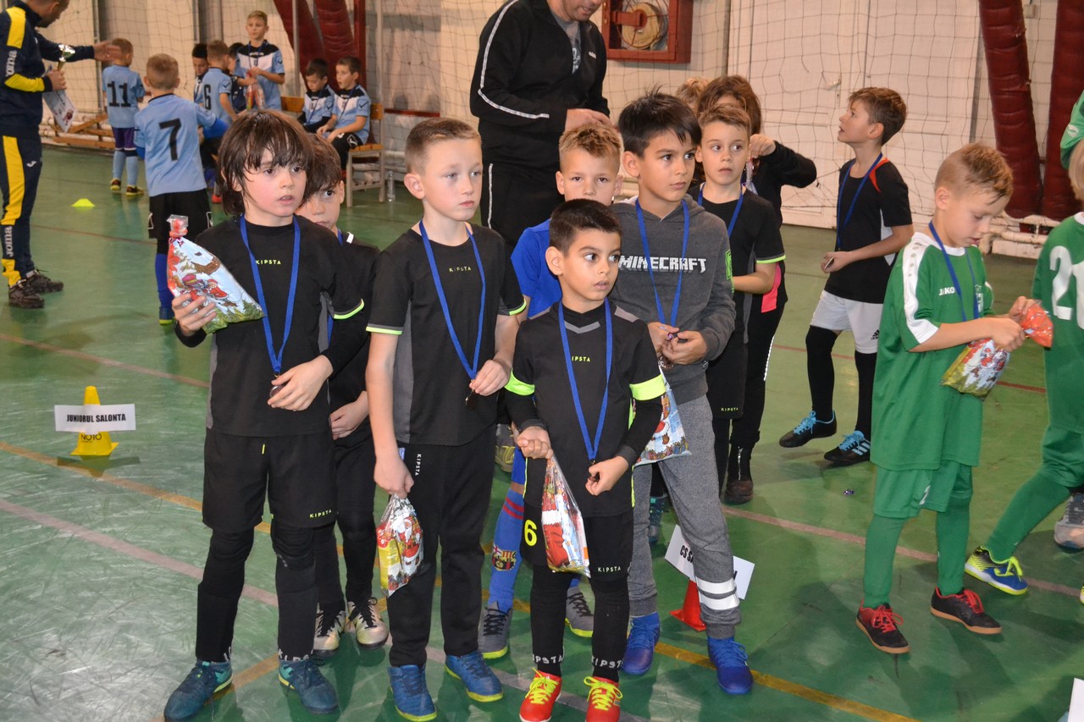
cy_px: 361
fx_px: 1355
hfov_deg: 43.6
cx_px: 542
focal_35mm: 45
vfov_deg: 29.9
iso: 2800
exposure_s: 1/60
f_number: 4.5
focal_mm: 30
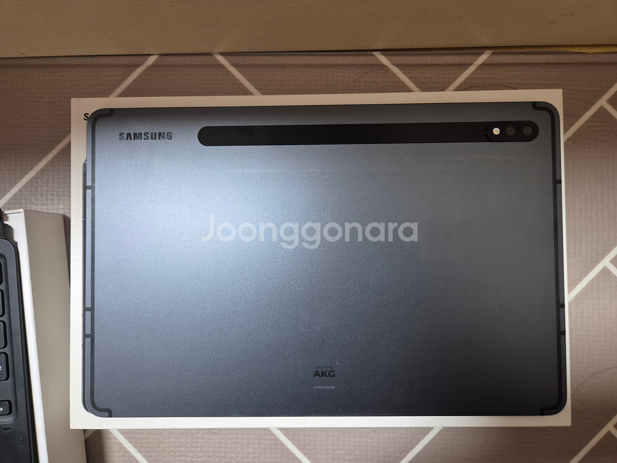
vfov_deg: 58.9
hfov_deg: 73.9
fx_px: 410
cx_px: 308
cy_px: 232
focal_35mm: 23
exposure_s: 1/60
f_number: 1.8
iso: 640
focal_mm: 5.4
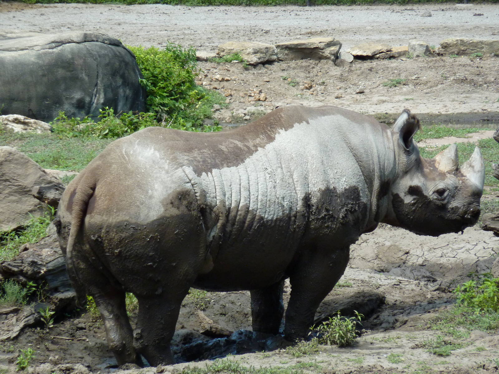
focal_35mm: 242
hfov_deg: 8.2
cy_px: 187
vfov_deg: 6.1
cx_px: 250
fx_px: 3489
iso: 200
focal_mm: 39.7
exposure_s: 1/500
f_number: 4.7
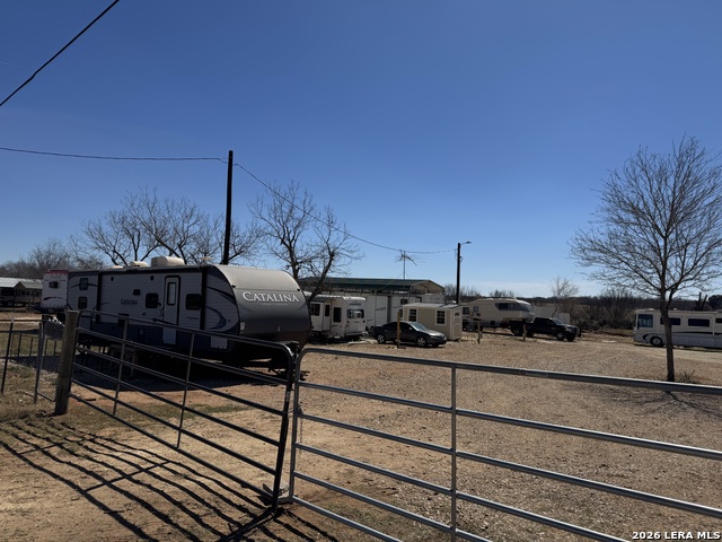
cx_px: 361
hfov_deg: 71.6
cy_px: 271
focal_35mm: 24
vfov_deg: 56.8
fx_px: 501
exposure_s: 1/10417
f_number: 1.78
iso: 80
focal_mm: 6.76
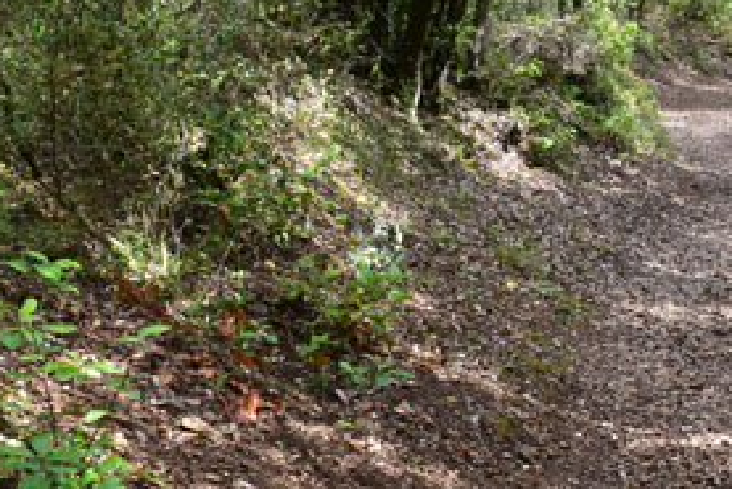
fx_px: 1587
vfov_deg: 17.5
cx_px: 711
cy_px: 147
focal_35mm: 78
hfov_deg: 24.9
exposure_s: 1/160
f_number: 8
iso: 400
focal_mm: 18
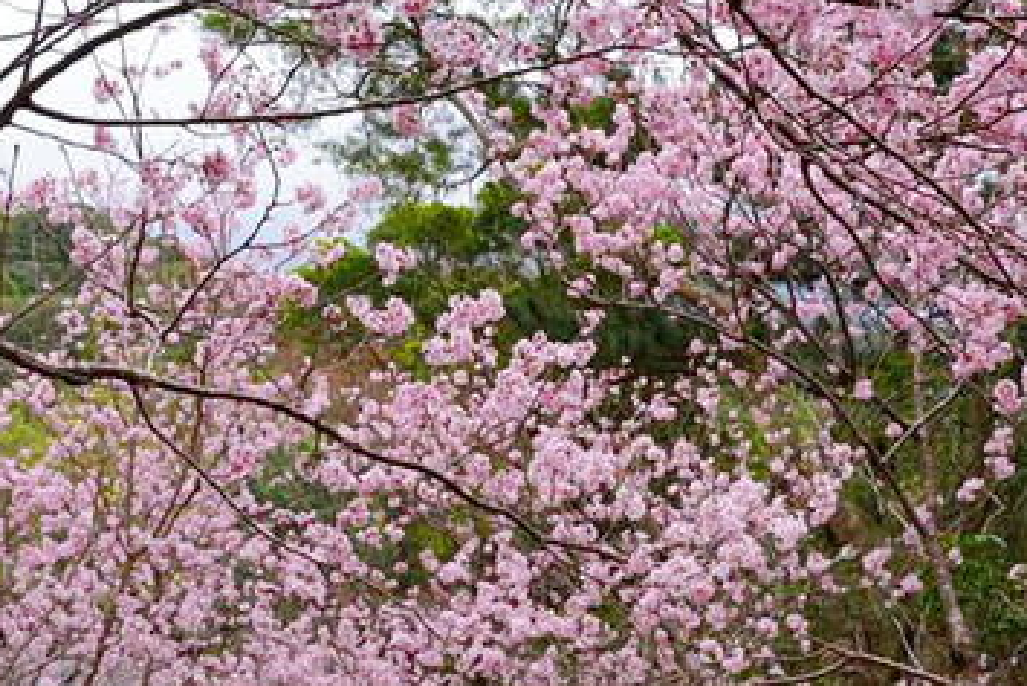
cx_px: 616
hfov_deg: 30.0
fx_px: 1912
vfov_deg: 20.2
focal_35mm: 67
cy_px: 501
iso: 320
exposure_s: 1/250
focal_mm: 28
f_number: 8
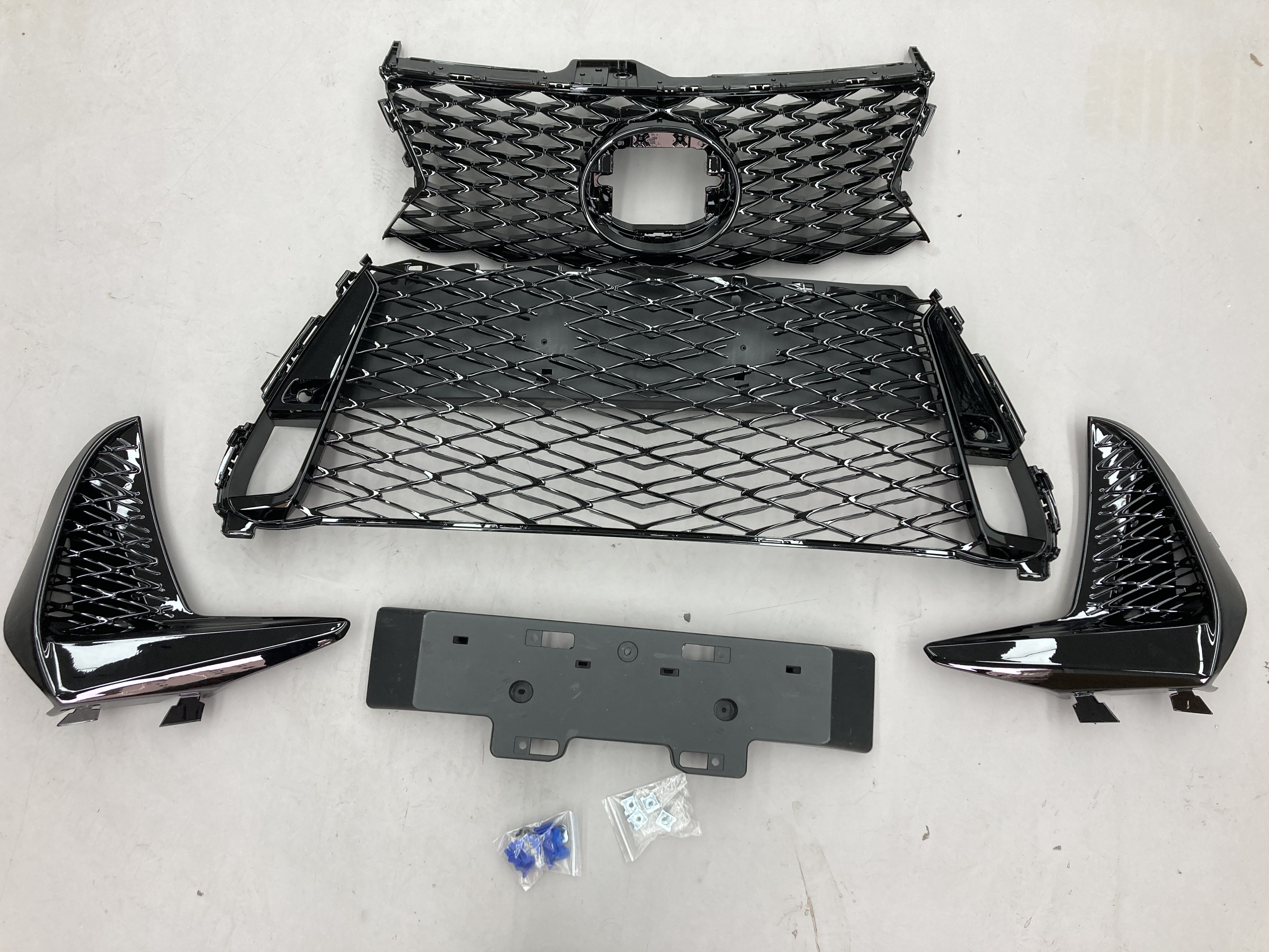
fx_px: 1026
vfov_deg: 49.7
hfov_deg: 63.4
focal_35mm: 28
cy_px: 476
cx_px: 634
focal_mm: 3.99
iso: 50
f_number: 1.8
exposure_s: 1/100
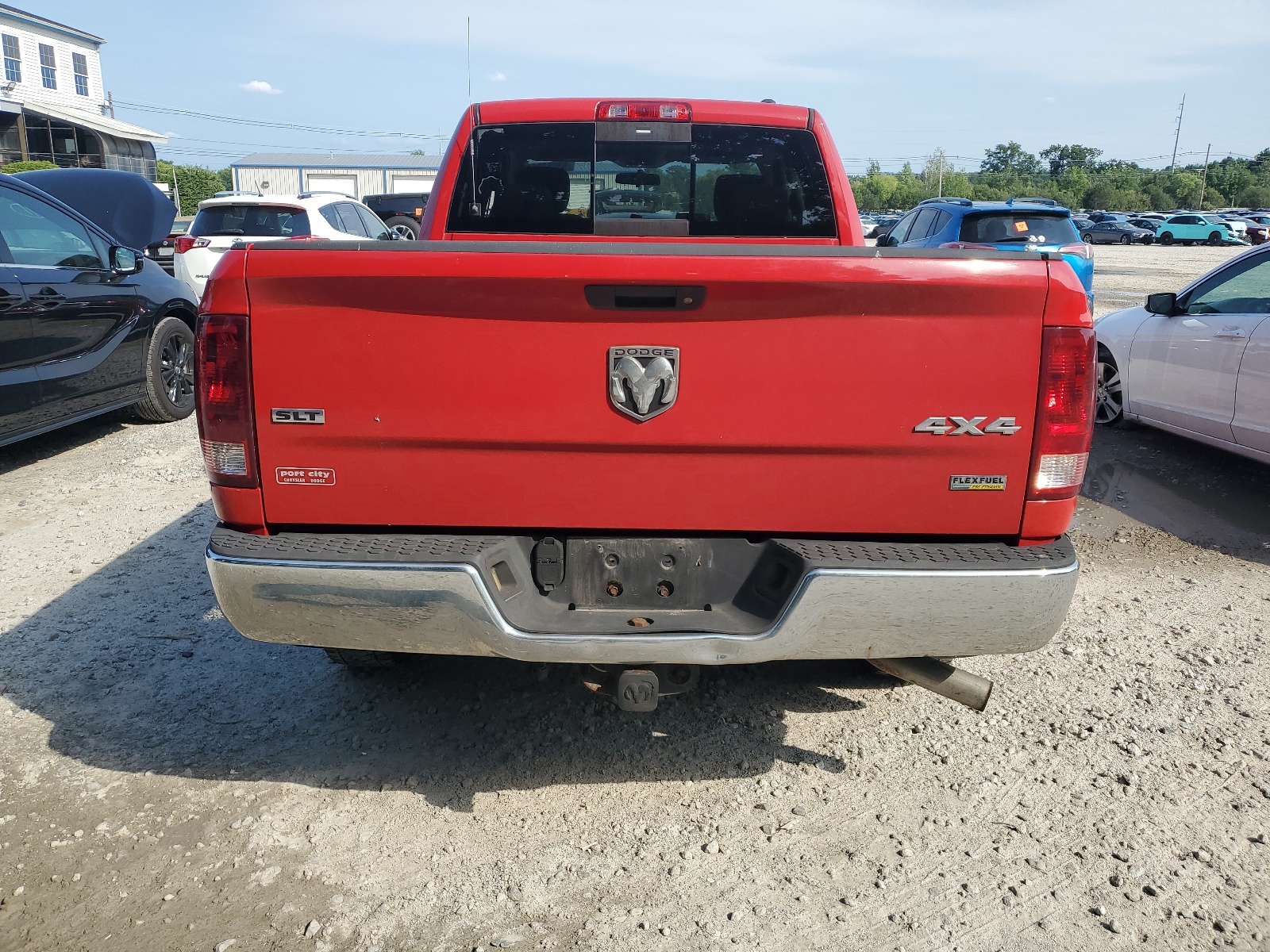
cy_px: 476
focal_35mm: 26
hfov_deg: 67.3
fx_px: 954
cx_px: 635
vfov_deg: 53.1
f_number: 1.5
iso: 50
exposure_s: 1/2500
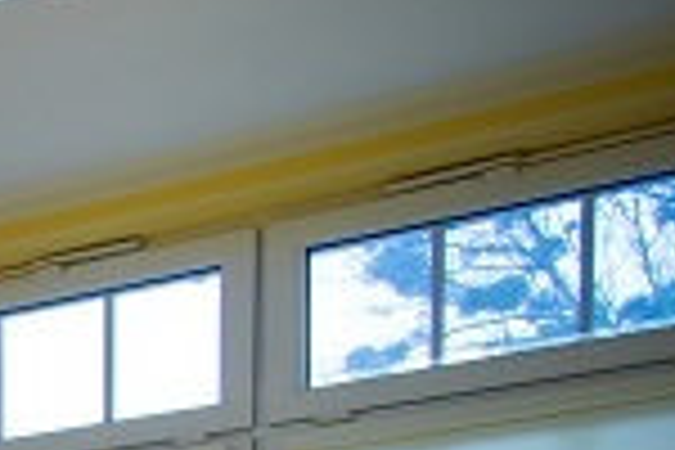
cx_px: -1512
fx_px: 2119
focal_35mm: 113
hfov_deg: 10.4
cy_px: 1046
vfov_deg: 10.6
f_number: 8
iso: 400
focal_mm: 17
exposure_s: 1/10
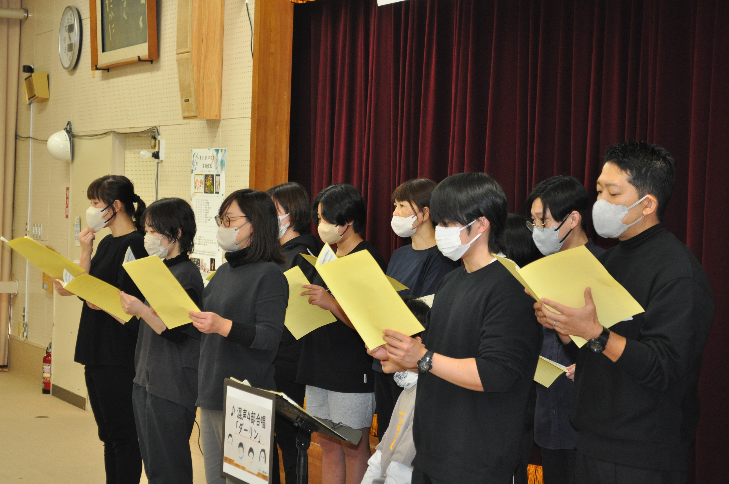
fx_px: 1669
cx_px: 364
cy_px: 242
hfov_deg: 24.6
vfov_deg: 16.5
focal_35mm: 82
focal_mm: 55
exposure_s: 1/60
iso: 800
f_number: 5.6
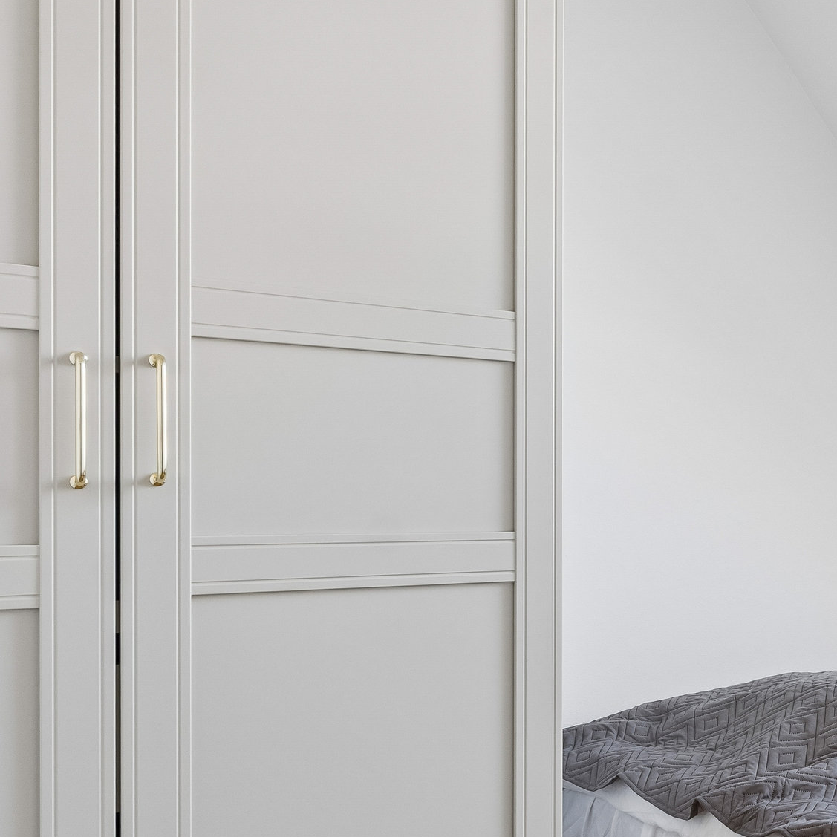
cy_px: 525
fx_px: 1207
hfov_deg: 33.8
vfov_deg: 38.0
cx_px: 894
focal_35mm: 44
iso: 200
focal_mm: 13
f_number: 8
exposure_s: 1/20
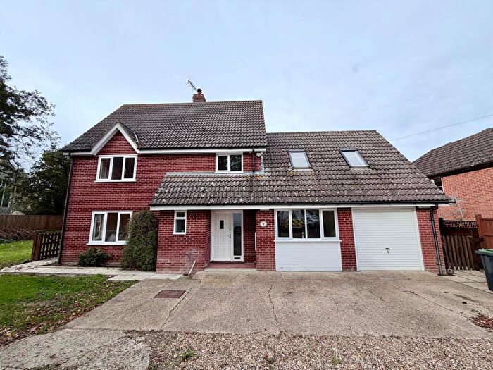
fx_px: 199
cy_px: 185
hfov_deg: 102.1
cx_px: 246
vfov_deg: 85.7
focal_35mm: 14
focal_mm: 2.22
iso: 40
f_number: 2.2
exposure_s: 1/770
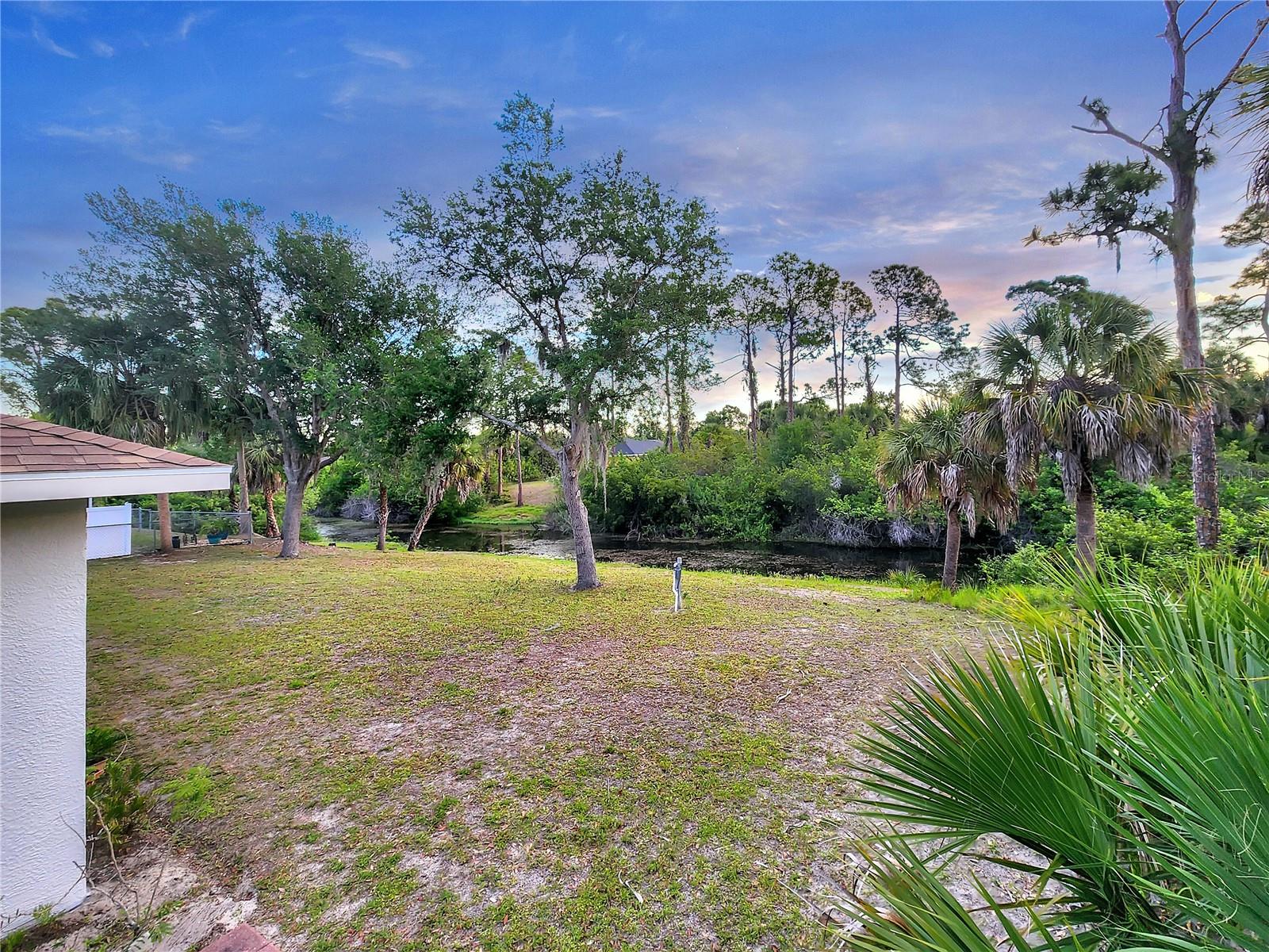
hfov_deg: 106.2
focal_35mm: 13
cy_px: 476
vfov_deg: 89.9
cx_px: 634
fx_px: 477
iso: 64
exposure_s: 1/120
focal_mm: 2.2
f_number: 2.2
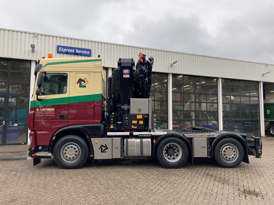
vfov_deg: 49.7
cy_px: 102
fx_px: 222
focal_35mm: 28
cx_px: 137
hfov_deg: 63.4
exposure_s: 1/190
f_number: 1.8
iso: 20
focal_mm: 3.99
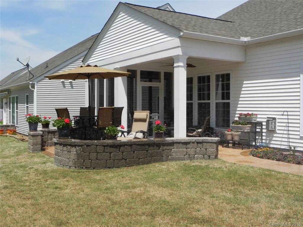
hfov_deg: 45.8
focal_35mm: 41
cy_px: 114
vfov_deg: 35.1
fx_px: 359
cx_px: 152
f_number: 7.1
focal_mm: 7.3
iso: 160
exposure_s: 1/480
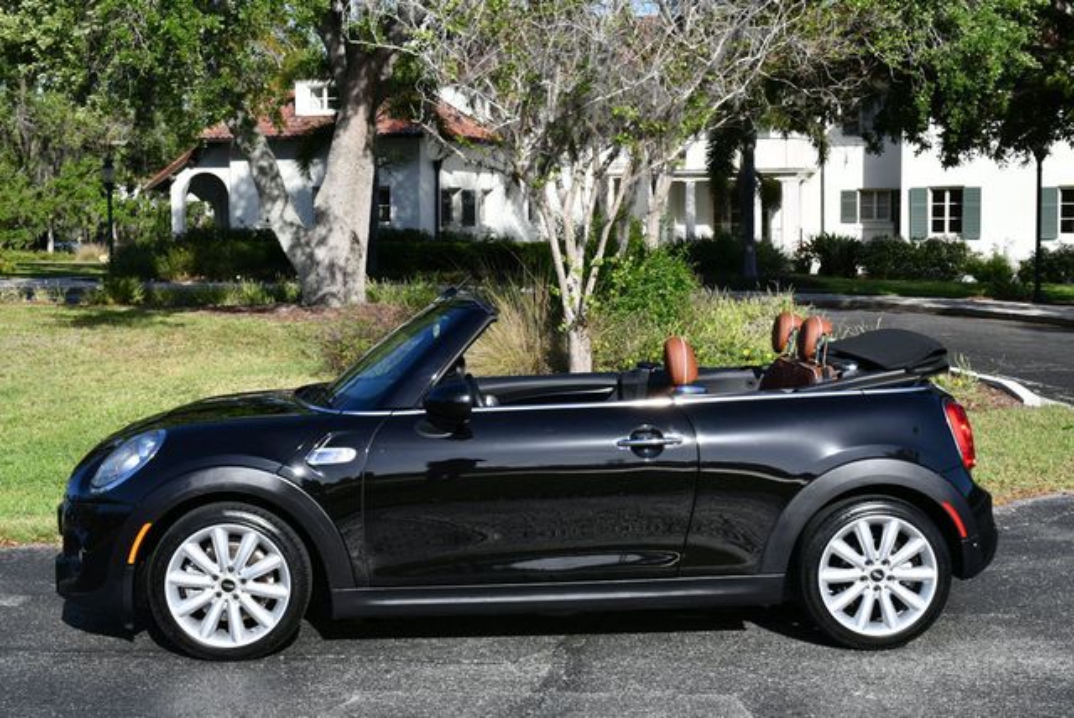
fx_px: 1672
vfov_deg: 24.2
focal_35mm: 56
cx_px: 537
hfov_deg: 35.6
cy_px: 359
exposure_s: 1/250
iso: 110
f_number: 8
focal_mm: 28
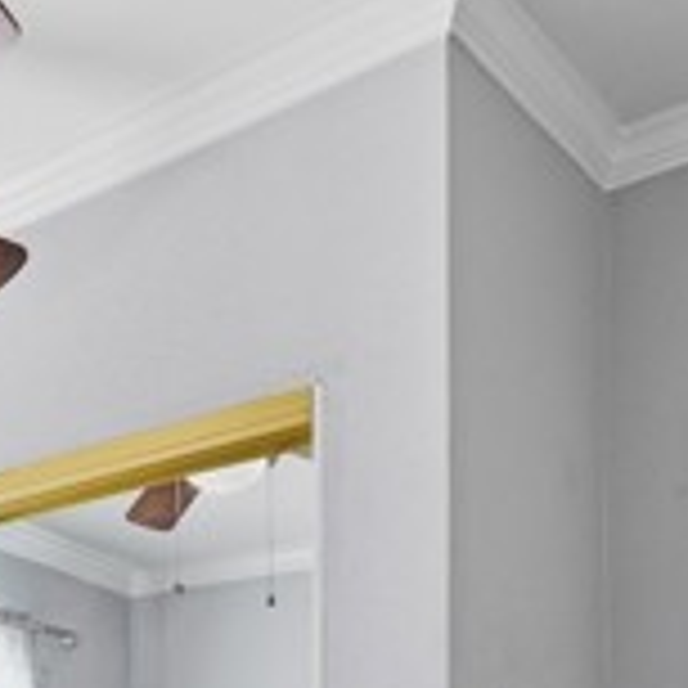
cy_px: 850
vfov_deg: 25.8
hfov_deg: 26.8
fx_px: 1322
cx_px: -67
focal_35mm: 59
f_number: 9
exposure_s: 1/40
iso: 250
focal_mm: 16.5
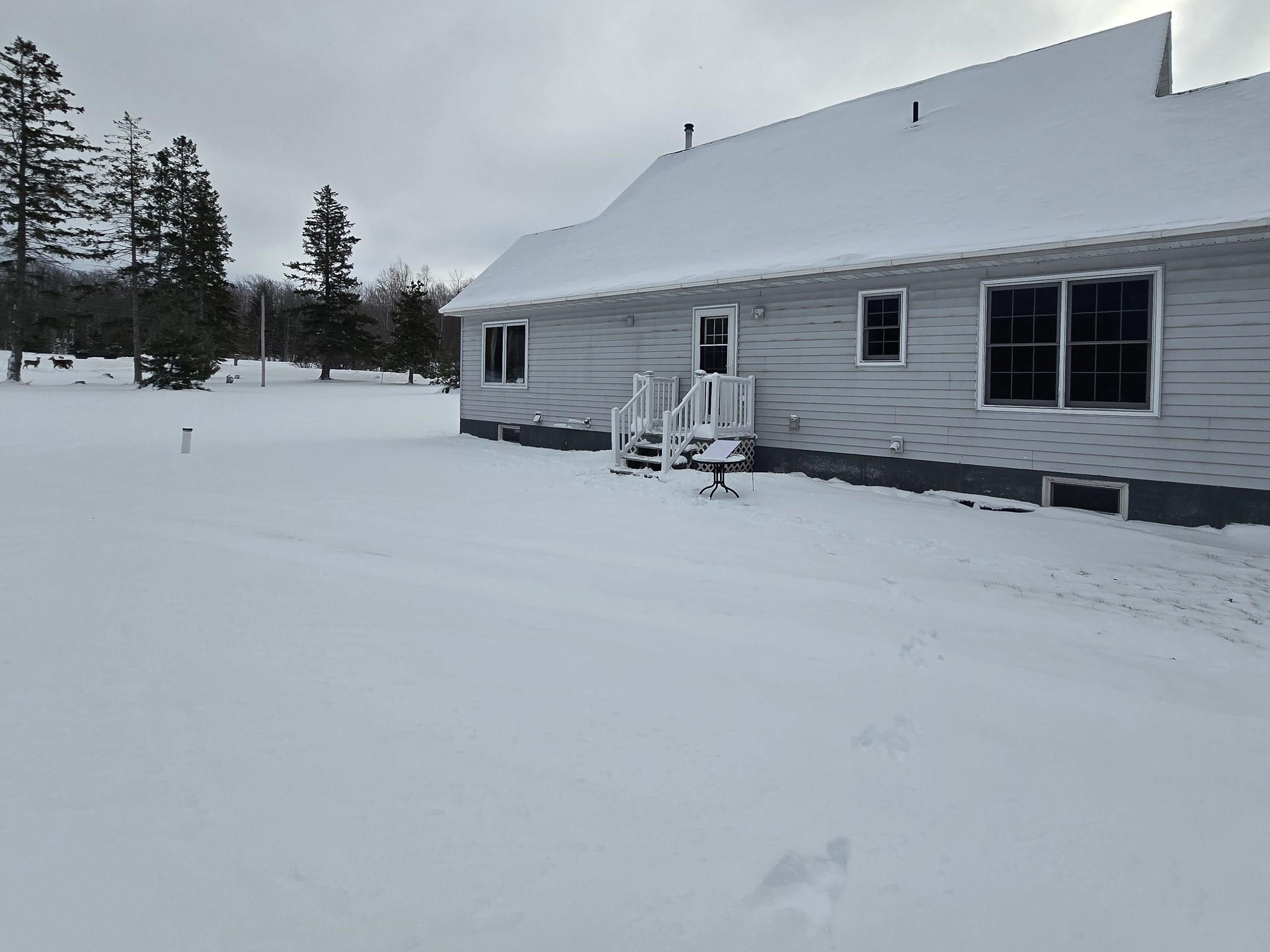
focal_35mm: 16
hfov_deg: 94.1
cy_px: 388
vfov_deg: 77.3
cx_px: 710
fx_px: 587
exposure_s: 1/2043
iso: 50
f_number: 2.2
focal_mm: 2.2
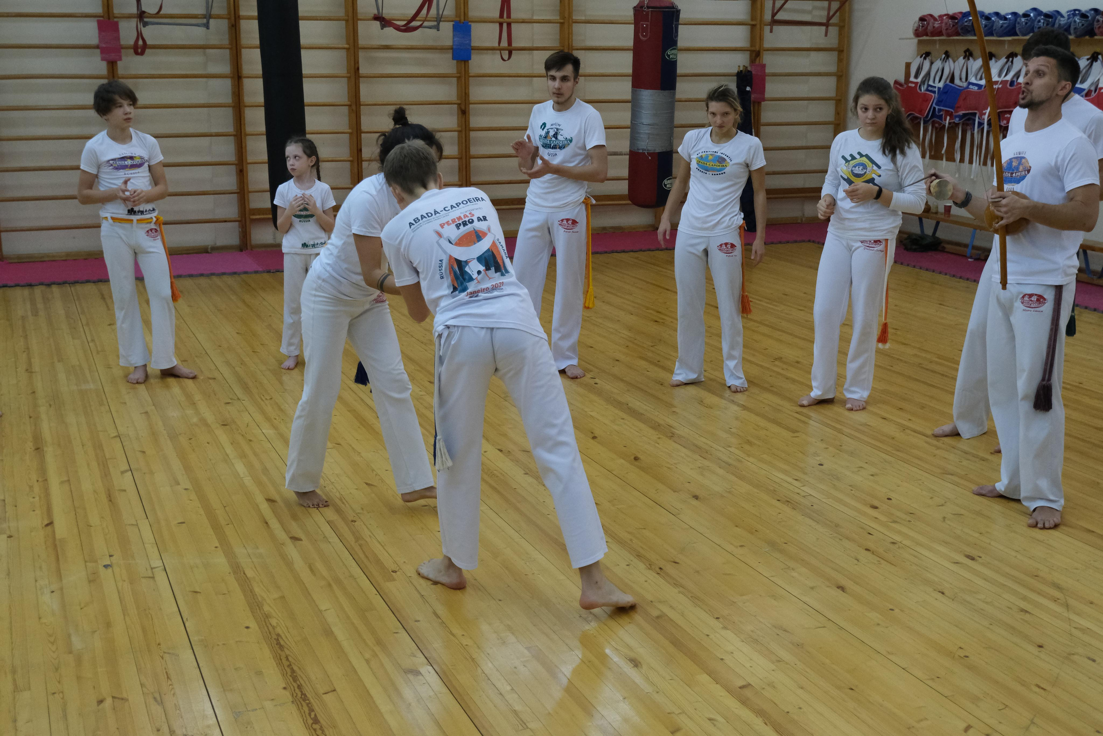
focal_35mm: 43
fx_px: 1317
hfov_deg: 45.4
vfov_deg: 31.2
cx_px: 552
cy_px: 368
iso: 2500
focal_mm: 28.8
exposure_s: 1/320
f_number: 4.5
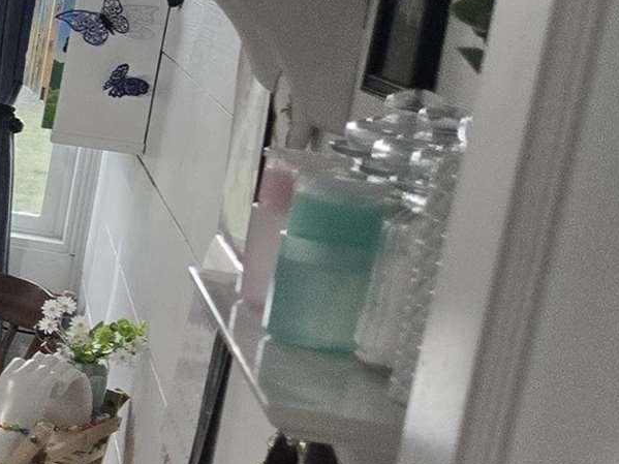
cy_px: 104
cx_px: -907
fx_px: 2110
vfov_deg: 12.5
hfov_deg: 12.6
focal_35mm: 118
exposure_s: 1/120
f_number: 1.8
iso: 250
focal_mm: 5.4
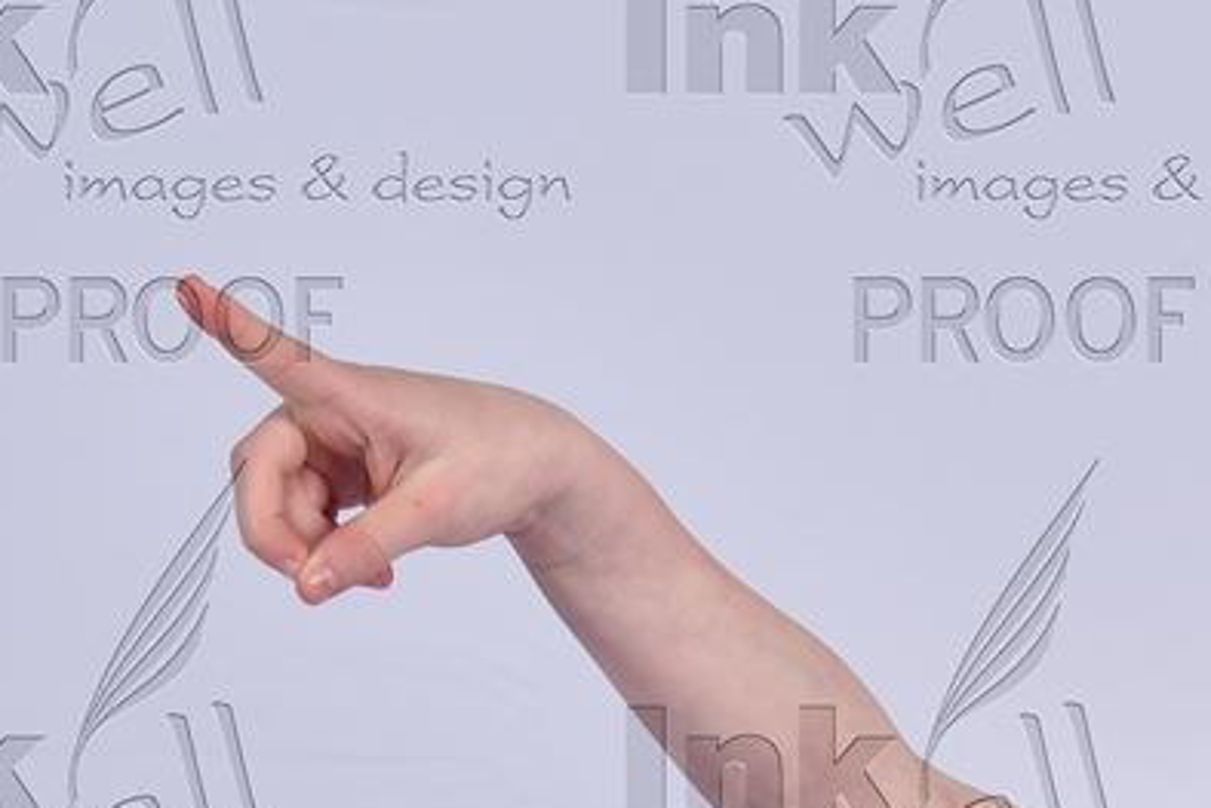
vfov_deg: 6.8
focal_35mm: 190
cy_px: 2000
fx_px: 6393
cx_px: 1279
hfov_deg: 10.7
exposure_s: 1/200
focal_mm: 50
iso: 250
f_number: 8
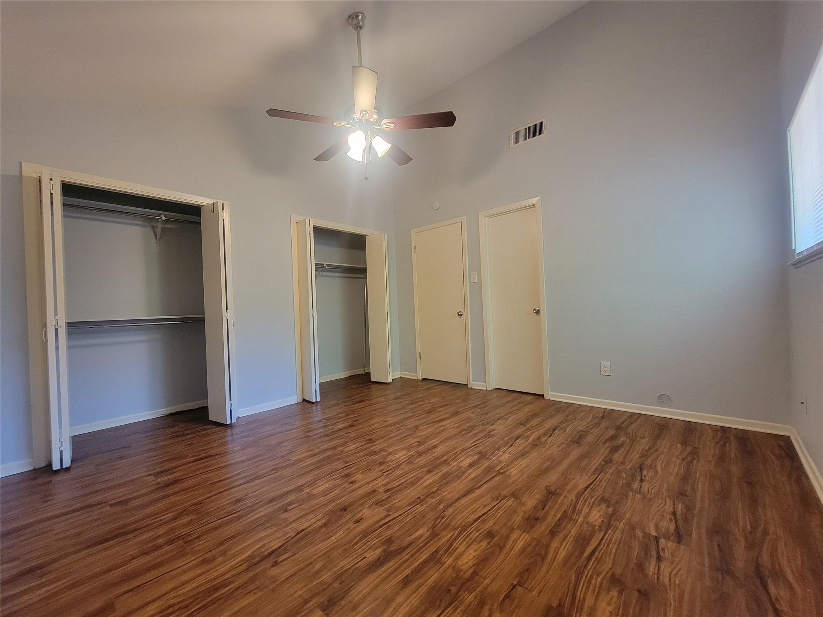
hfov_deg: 106.2
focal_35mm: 13
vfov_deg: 89.9
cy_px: 308
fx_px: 309
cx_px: 412
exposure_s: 1/60
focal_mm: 2.2
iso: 400
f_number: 2.2
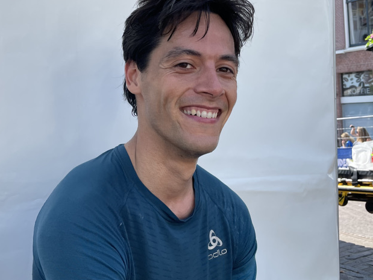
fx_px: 463
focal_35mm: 43
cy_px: 110
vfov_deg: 33.5
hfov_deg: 43.4
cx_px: 134
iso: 32
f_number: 1.6
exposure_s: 1/824
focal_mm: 4.2
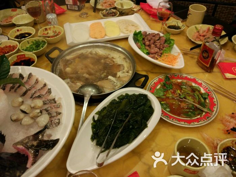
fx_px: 191
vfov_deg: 49.7
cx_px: 118
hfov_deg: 63.4
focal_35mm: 28
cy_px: 88
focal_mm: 4.26
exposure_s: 1/20
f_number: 2
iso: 393
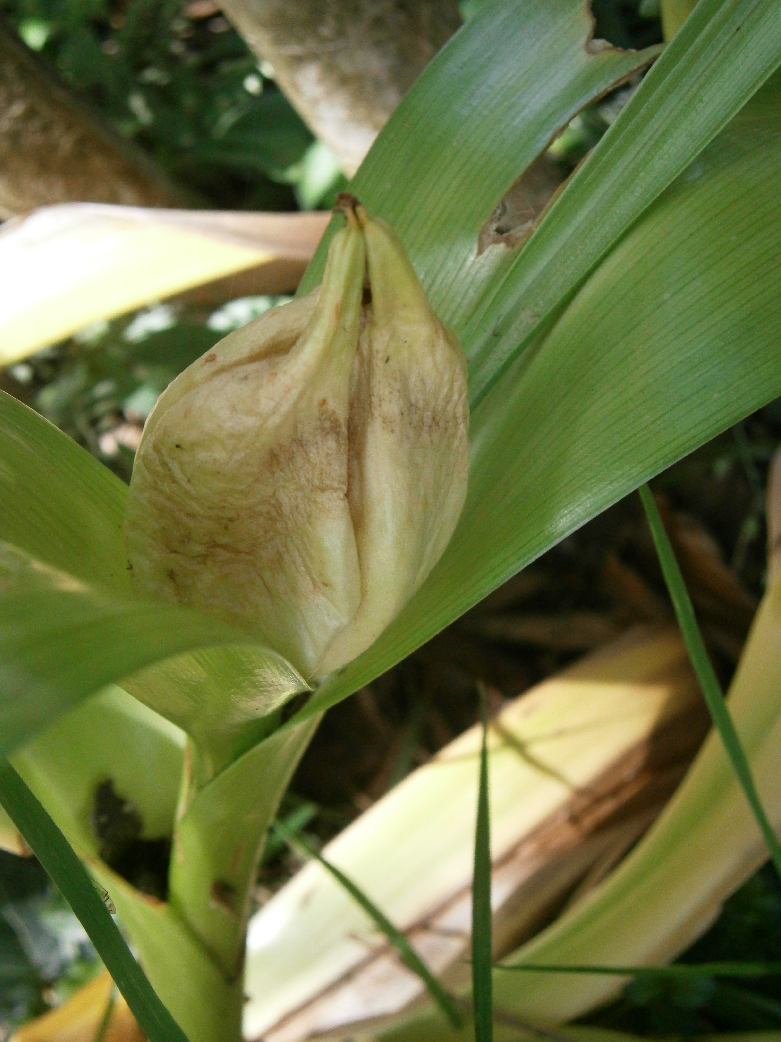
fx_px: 1414
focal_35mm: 47
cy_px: 521
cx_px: 390
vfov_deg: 40.4
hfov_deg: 30.9
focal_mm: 8.3
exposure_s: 1/250
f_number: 3.4
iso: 320
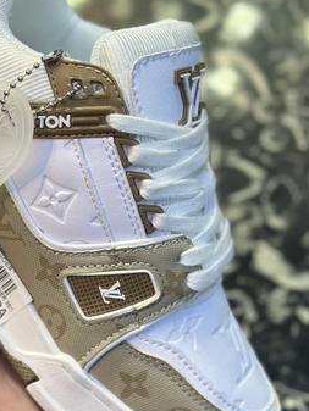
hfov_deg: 17.0
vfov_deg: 22.8
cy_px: 204
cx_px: 56
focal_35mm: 86
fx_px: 1023
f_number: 1.78
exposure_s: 1/209
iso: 80
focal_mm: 6.86
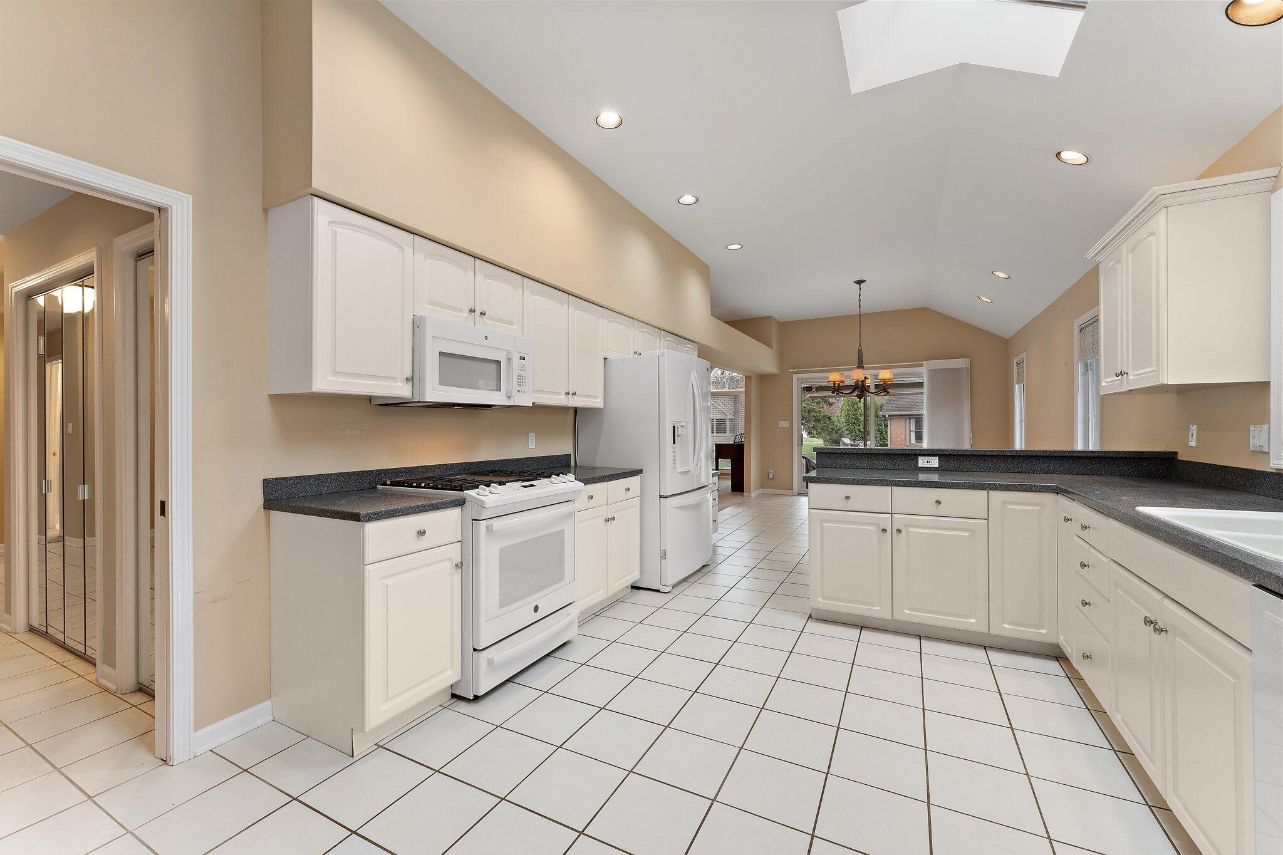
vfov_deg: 81.2
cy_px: 428
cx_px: 642
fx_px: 499
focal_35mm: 14
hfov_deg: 104.3
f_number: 9
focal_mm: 14
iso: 400
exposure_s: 1/3
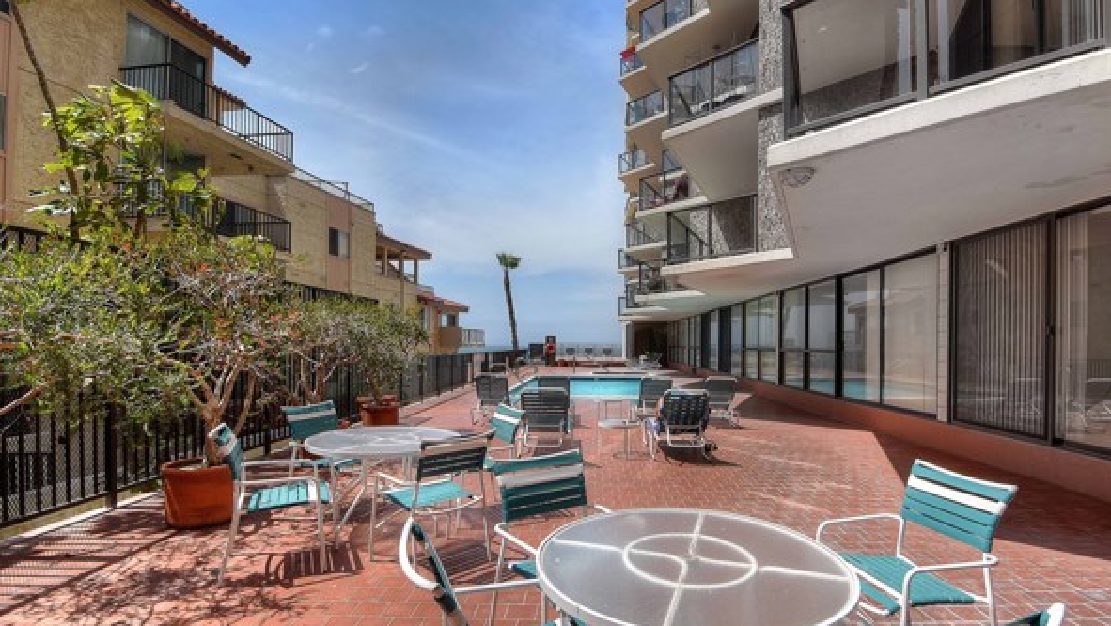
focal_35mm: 17
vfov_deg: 63.7
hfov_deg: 95.8
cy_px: 353
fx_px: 501
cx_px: 592
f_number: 9
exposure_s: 1/400
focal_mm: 10
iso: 200
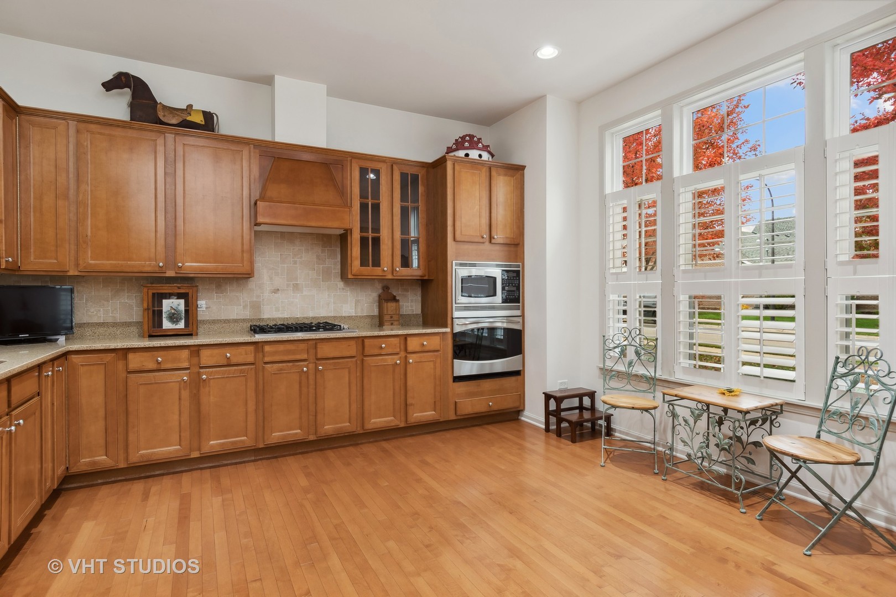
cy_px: 298
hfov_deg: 90.0
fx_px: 448
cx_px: 448
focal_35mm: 18
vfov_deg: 67.4
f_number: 8
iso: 320
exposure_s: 1/15
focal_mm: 12
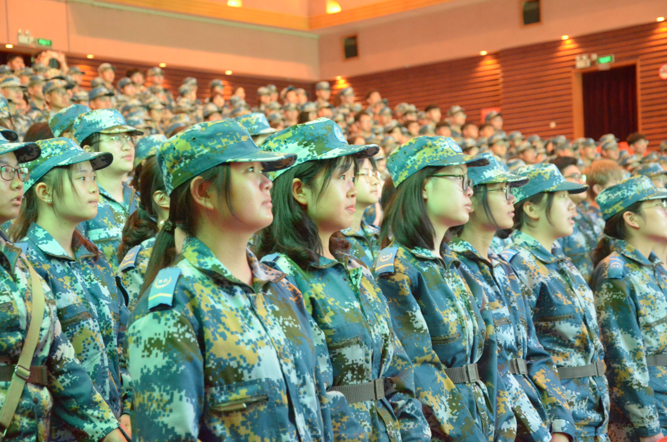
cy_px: 221
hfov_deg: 26.0
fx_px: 1442
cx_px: 334
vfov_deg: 17.4
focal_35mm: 78
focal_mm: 52
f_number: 5
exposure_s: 1/25
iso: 5000
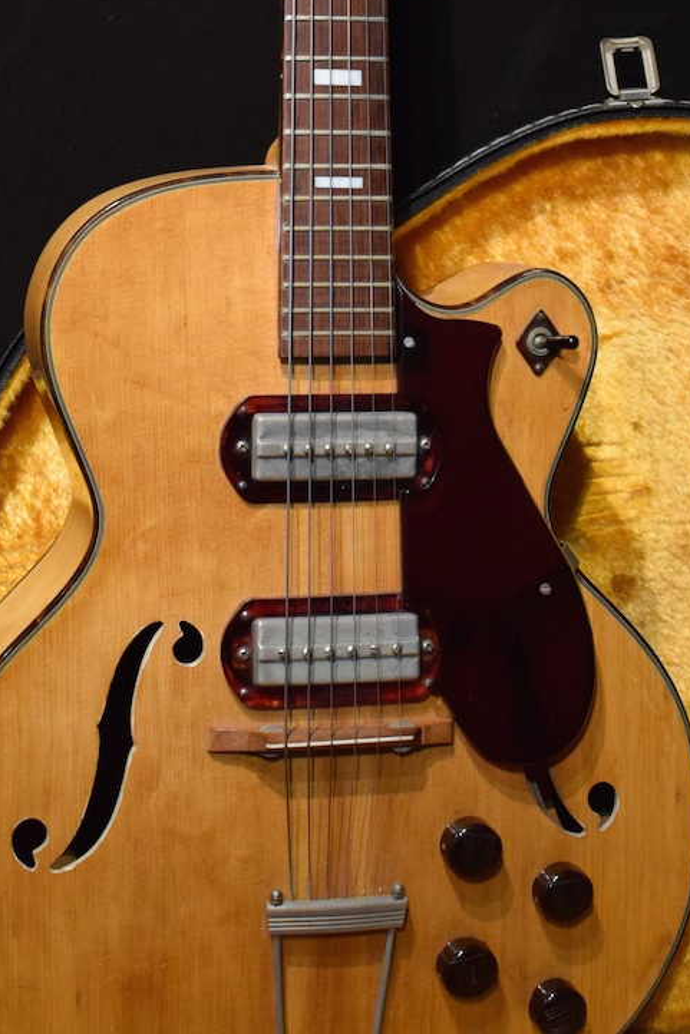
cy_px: 136
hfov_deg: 17.5
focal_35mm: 78
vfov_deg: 25.3
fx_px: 2242
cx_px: 323
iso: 2800
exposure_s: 1/30
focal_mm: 25
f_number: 4
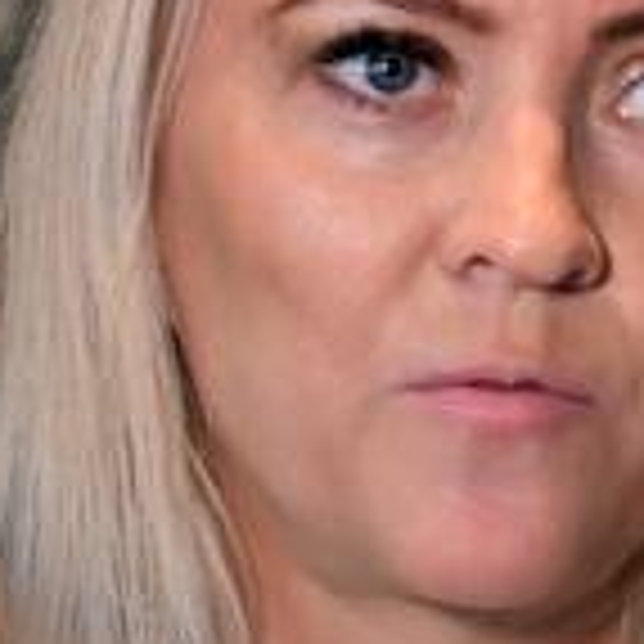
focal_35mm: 499
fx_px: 10503
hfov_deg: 3.5
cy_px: 245
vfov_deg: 3.5
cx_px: 513
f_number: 2.8
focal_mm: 70
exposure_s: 1/400
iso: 1600
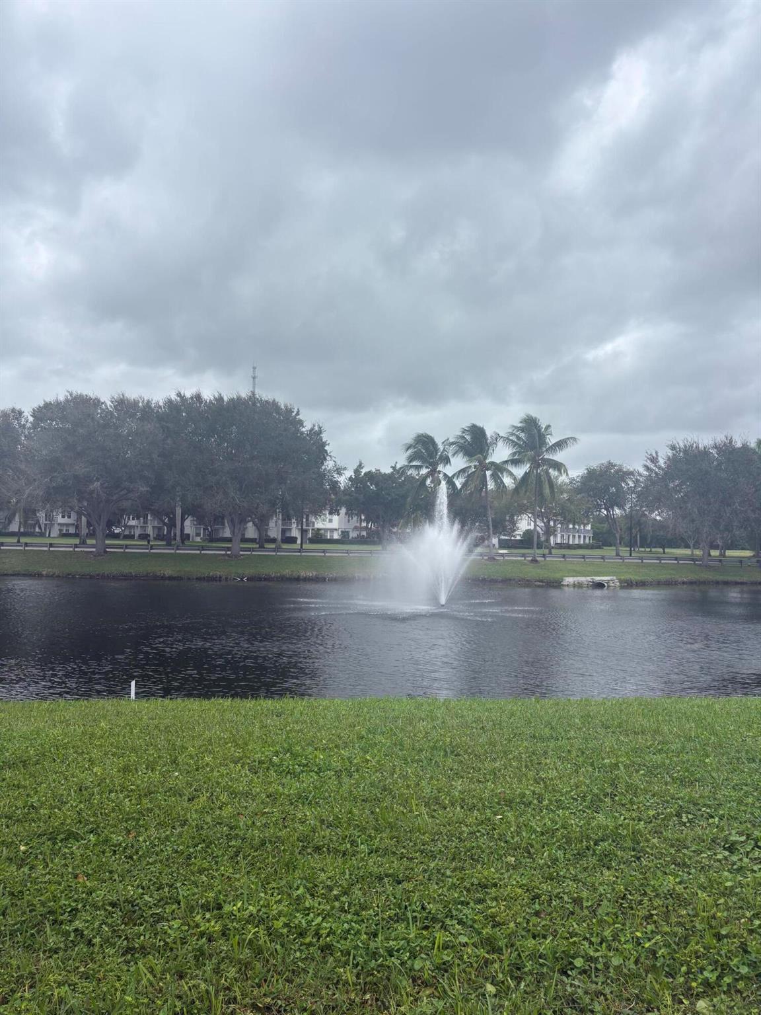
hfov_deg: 53.1
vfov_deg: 67.3
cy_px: 508
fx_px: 762
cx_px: 380
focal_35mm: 26
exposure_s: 1/2075
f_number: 1.6
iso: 50
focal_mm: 5.96
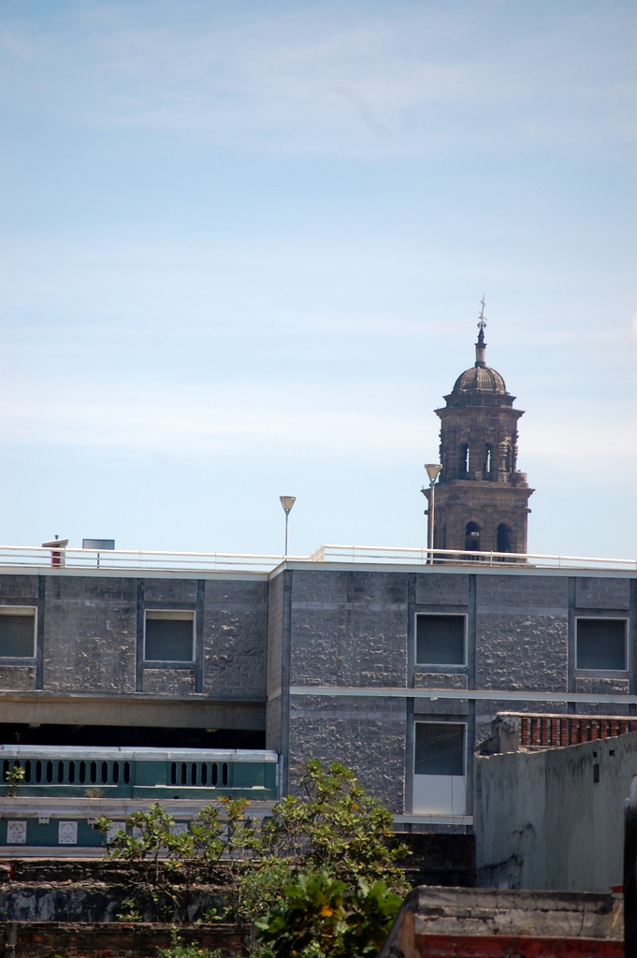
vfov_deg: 9.5
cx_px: 318
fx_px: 5782
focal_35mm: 218
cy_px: 479
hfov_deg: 6.3
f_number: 5.3
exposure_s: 1/1250
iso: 400
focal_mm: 145
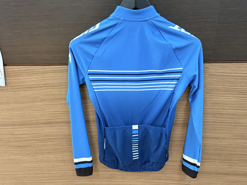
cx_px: 124
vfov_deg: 53.1
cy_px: 92
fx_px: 186
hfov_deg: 67.3
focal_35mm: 26
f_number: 1.6
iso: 250
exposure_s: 1/50
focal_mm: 5.96
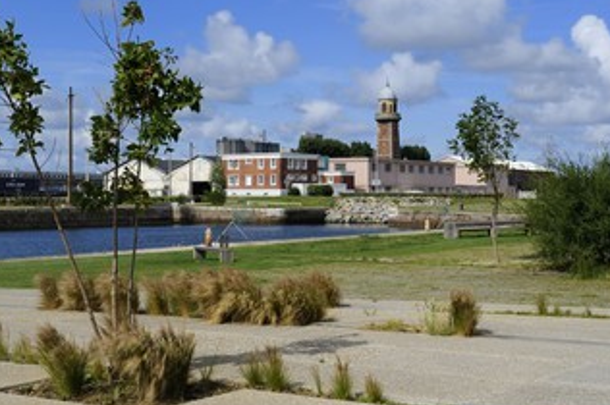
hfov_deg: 33.4
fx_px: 1016
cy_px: 172
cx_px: 323
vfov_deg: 22.6
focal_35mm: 60
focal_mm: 45
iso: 200
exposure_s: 1/200
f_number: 13
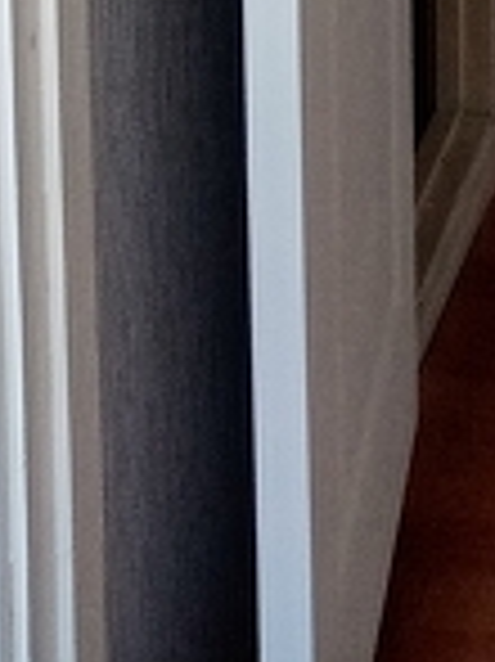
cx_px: 801
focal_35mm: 113
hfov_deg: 12.3
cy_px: -775
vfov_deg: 13.9
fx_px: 2158
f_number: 1.8
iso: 192
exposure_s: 1/33.3
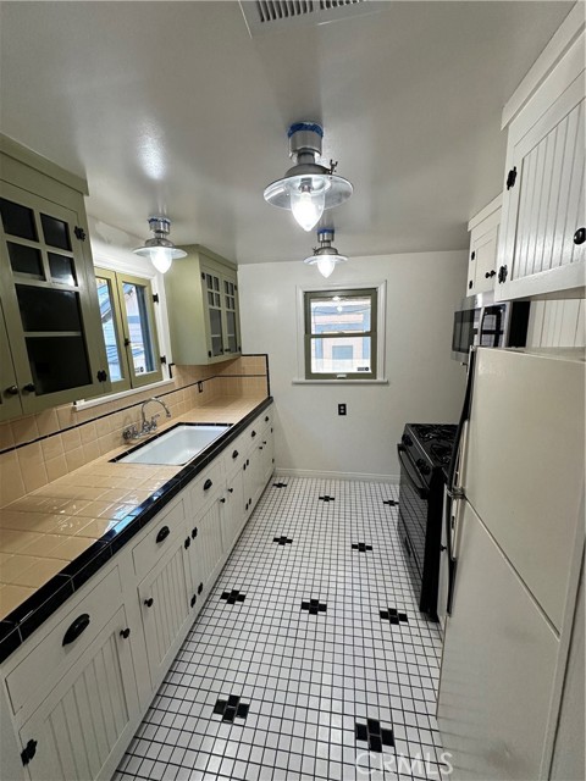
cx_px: 293
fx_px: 316
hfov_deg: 85.7
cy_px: 390
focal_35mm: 14
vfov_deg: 102.1
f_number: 2.2
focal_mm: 2.22
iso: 200
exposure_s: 1/120
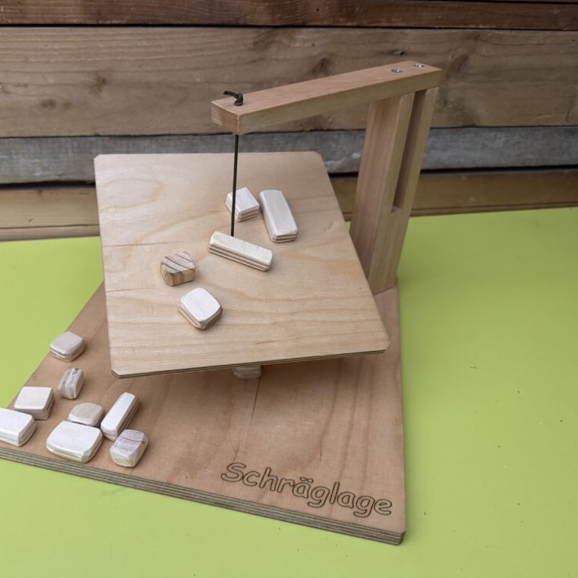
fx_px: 548
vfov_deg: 55.6
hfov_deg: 55.1
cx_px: 225
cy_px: 285
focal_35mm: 29
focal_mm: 6.76
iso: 500
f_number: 1.78
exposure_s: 1/50
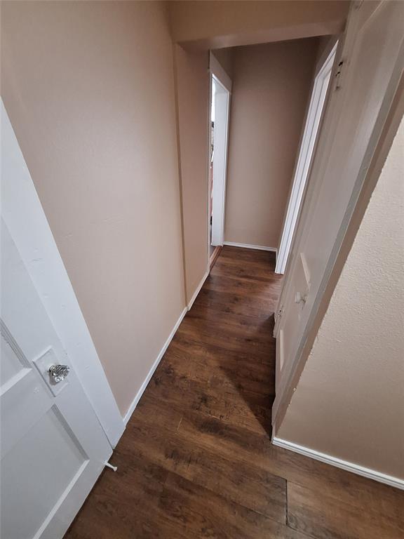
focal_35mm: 13
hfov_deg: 89.9
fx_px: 202
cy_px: 270
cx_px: 202
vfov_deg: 106.2
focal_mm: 1.74
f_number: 2.2
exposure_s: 1/20
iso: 400
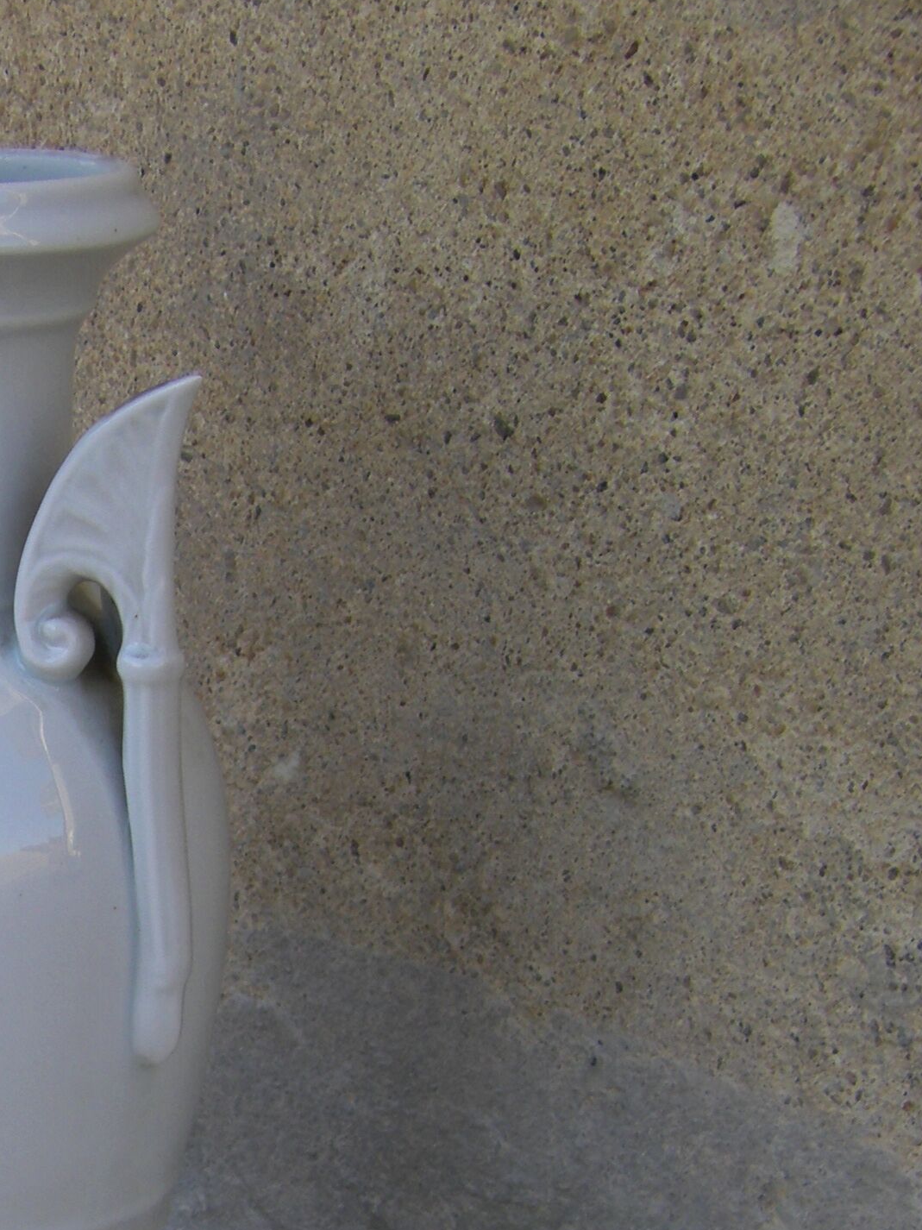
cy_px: 1083
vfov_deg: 22.0
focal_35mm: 87
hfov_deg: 16.4
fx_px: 3091
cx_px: -104
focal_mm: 6.3
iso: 64
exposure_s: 1/100
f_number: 3.5
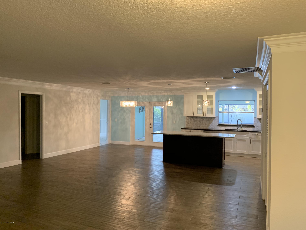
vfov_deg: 53.1
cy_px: 115
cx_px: 153
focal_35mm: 26
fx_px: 230
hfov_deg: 67.3
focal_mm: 4.25
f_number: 1.8
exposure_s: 1/60
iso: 320
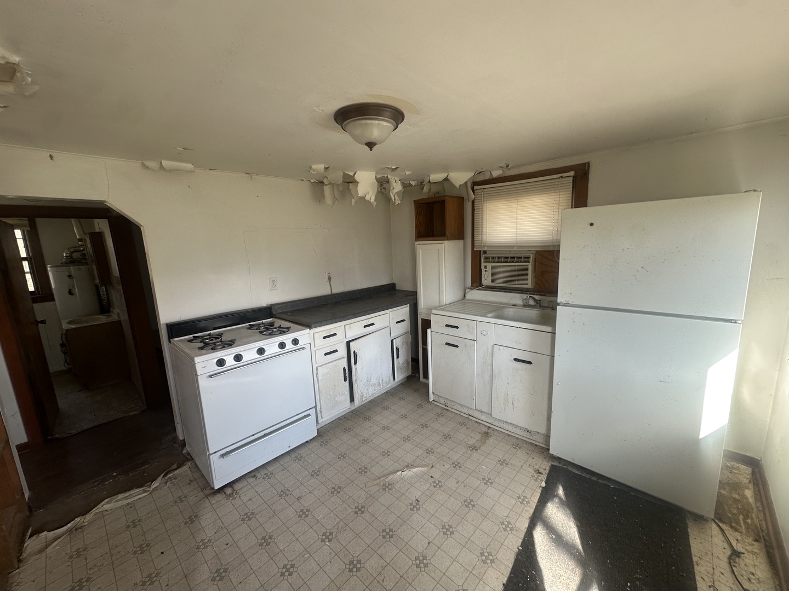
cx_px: 394
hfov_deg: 102.1
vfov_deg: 85.7
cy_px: 296
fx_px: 319
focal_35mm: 14
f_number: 2.2
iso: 80
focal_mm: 2.22
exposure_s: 1/99
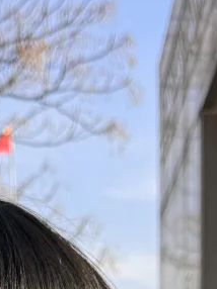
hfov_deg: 12.1
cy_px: 516
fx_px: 1013
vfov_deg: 14.4
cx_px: -11
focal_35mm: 121
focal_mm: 6.76
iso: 80
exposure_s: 1/1818
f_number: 1.78
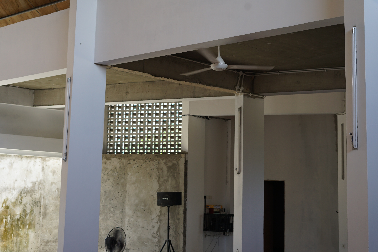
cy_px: 126
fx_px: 525
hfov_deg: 39.6
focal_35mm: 50
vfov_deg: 27.0
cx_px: 189
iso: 250
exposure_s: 1/160
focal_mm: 50
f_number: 4
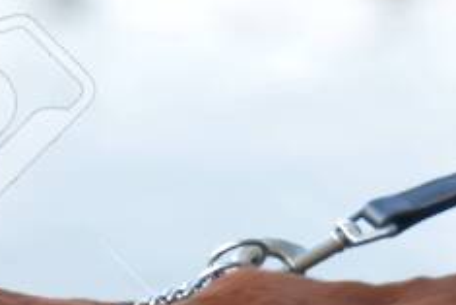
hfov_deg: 3.1
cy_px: 749
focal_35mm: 675
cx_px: 332
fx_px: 8555
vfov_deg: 2.0
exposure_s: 1/500
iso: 1600
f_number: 5
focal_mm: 122
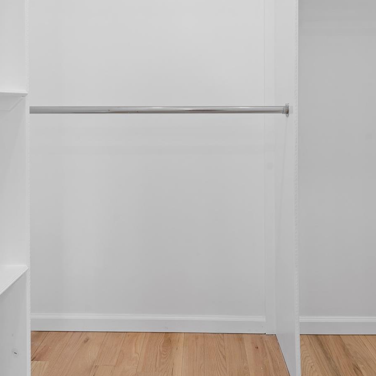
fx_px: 332
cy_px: 110
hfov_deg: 59.0
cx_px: 202
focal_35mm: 27
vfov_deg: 57.1
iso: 250
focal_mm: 14
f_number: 10
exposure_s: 1/5
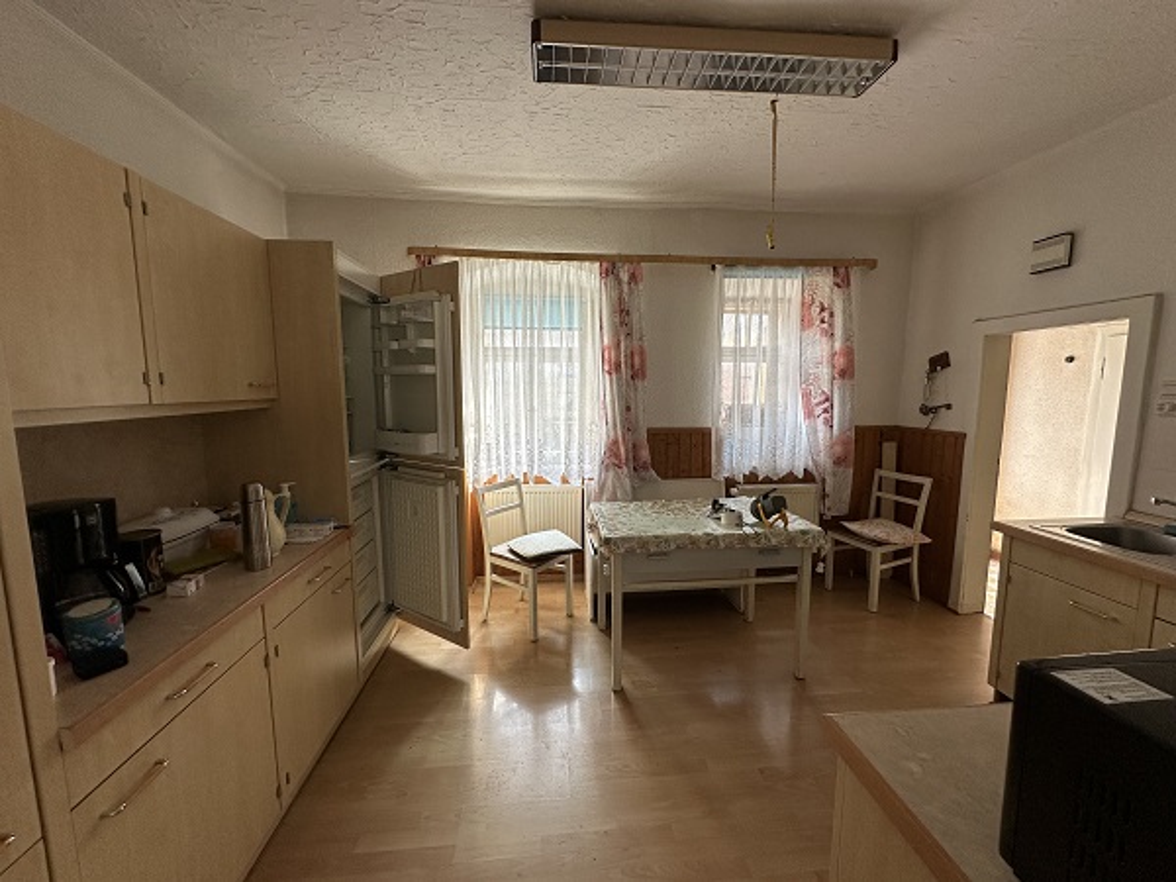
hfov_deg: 102.1
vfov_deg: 85.7
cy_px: 441
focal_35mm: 14
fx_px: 476
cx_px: 588
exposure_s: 1/99
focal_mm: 2.22
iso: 100
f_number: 2.2
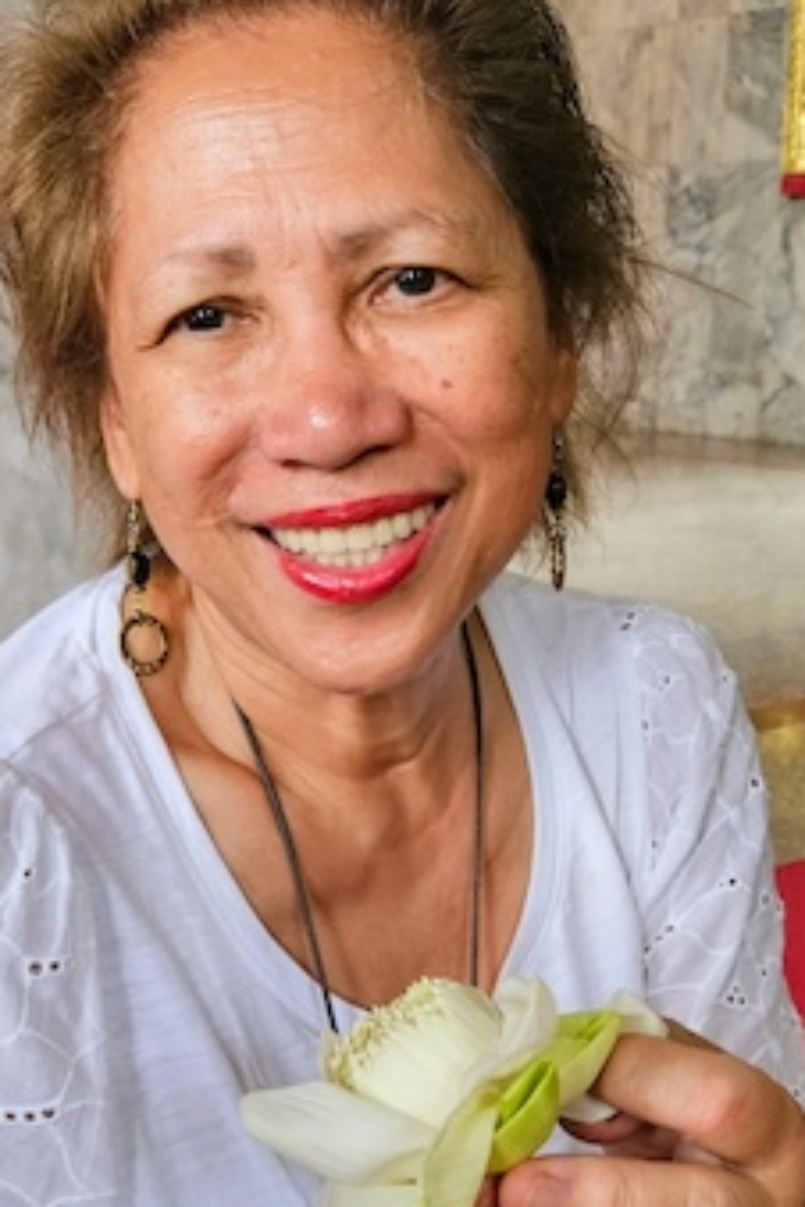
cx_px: 340
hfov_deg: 25.5
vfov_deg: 37.5
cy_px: 655
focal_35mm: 53
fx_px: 1778
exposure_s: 1/100
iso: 125
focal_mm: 5.4
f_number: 1.8
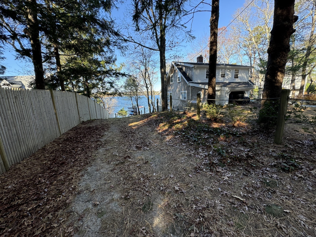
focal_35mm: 14
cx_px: 158
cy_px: 118
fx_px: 128
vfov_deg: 85.7
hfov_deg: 102.1
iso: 40
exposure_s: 1/167
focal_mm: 2.22
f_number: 2.2
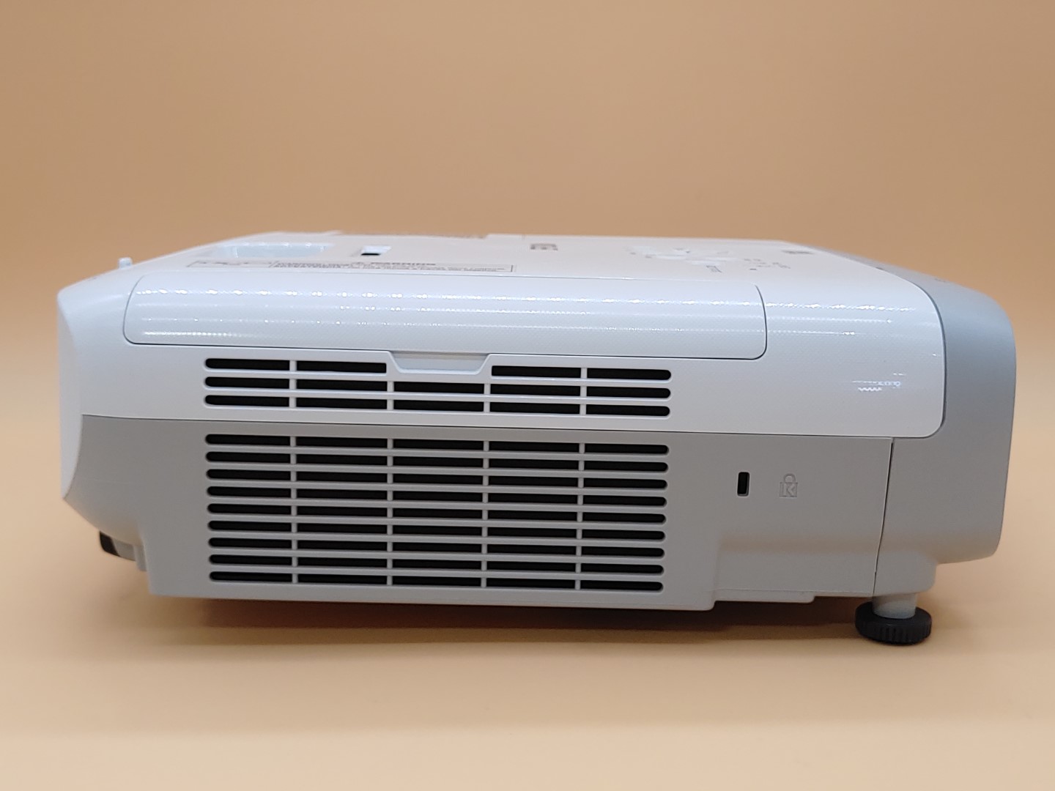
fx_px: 1250
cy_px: 396
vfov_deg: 35.1
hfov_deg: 45.8
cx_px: 528
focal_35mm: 41
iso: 50
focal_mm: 4.36
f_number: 1.8
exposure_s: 1/114
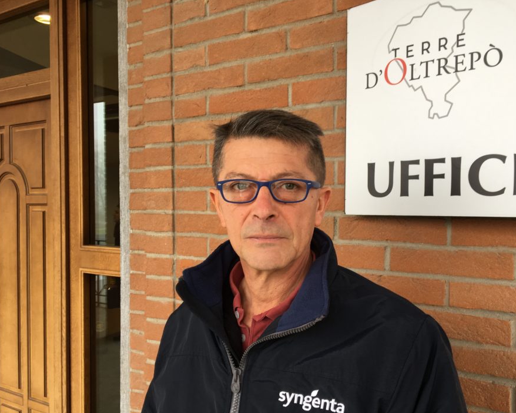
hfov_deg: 54.0
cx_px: 297
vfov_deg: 44.5
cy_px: 224
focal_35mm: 33
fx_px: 504
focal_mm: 4.15
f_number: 2.2
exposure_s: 1/50
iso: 32
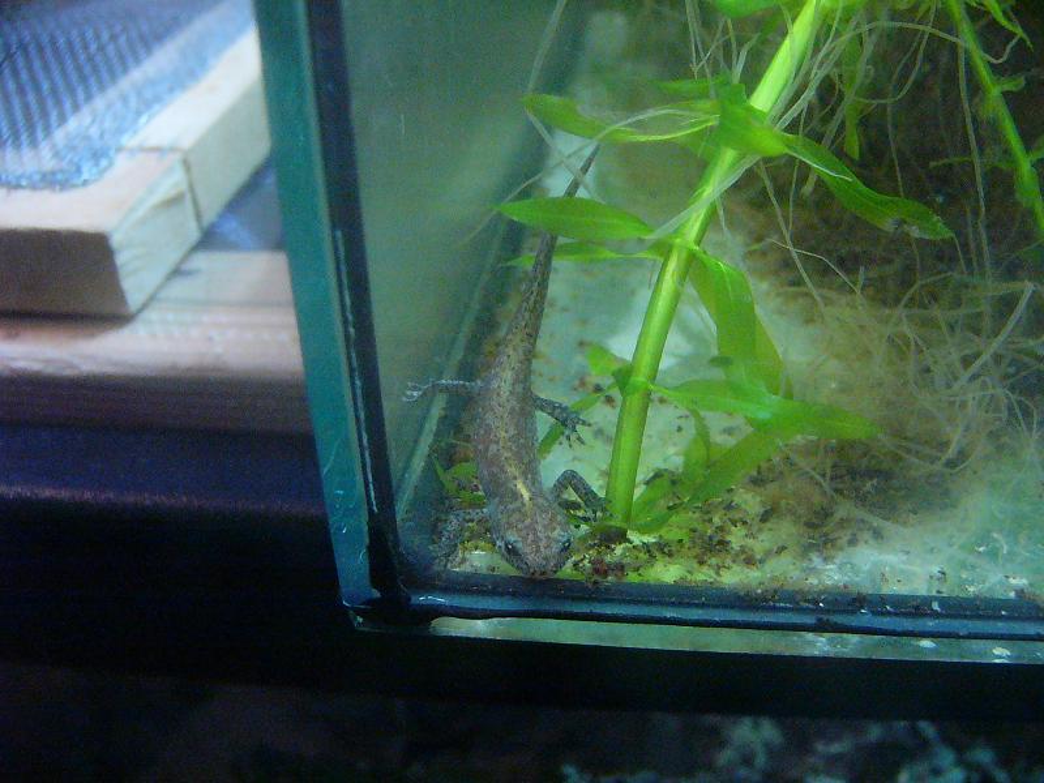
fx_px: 1056
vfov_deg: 40.7
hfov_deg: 52.6
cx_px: 522
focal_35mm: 35
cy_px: 392
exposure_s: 1/80
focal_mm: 4.6
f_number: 2.8
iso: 400
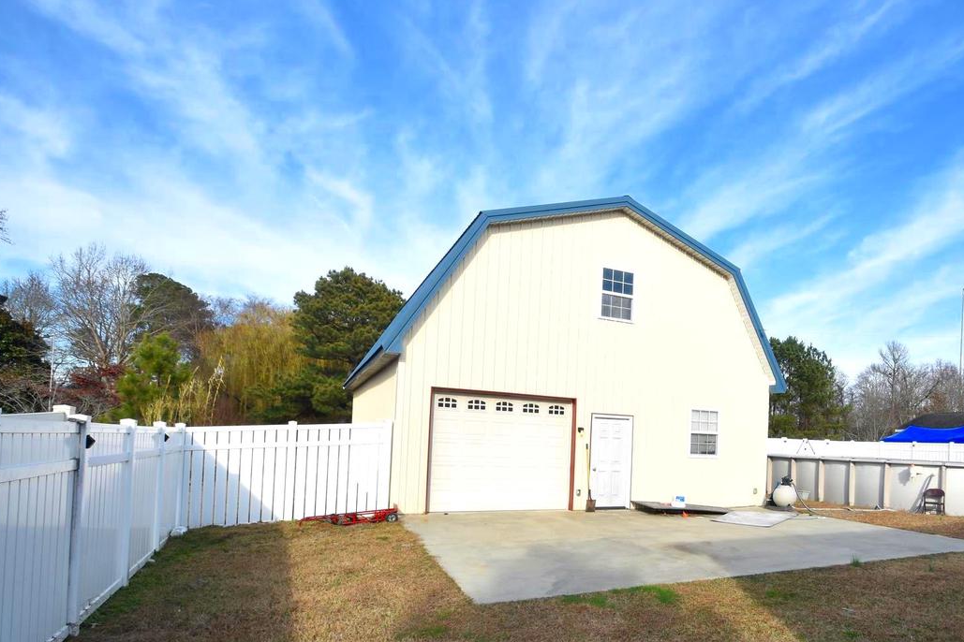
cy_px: 403
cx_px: 660
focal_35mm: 21
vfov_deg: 58.7
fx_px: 562
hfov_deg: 78.0
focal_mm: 10
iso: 200
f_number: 8
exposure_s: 1/250
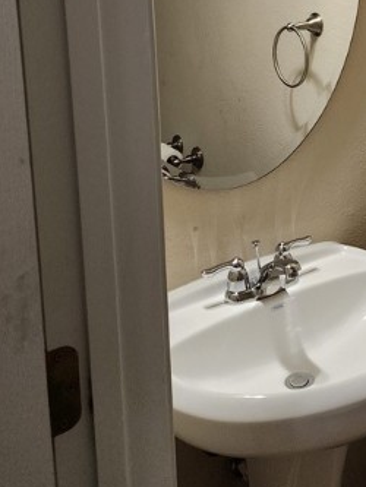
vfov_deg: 34.2
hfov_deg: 26.2
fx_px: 747
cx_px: 360
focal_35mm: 53
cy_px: 51
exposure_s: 1/120
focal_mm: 6.4
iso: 200
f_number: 1.8
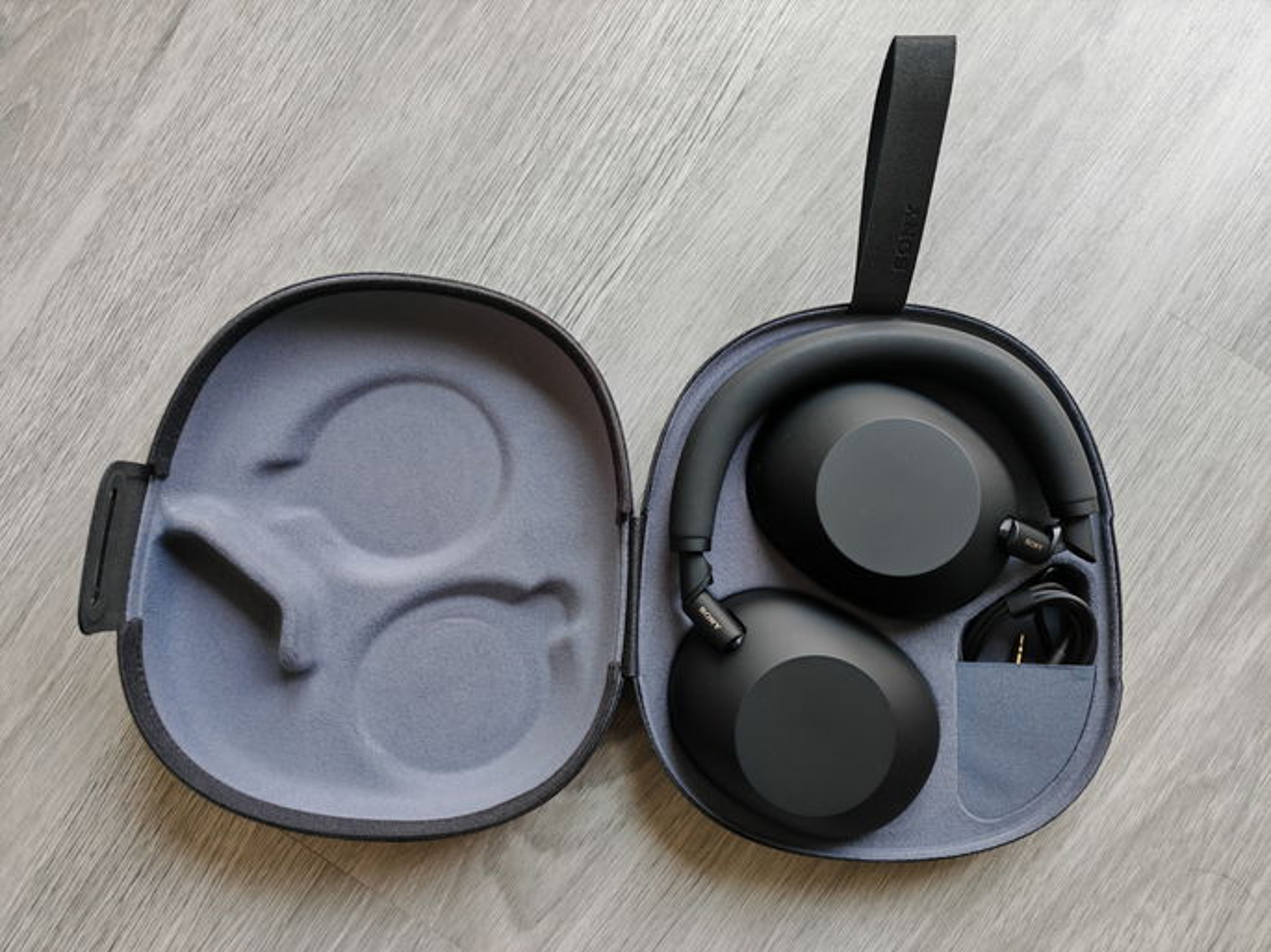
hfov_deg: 67.3
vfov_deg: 53.0
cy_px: 476
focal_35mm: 26
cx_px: 636
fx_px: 954
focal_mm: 5.4
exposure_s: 1/100
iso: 64
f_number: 1.6
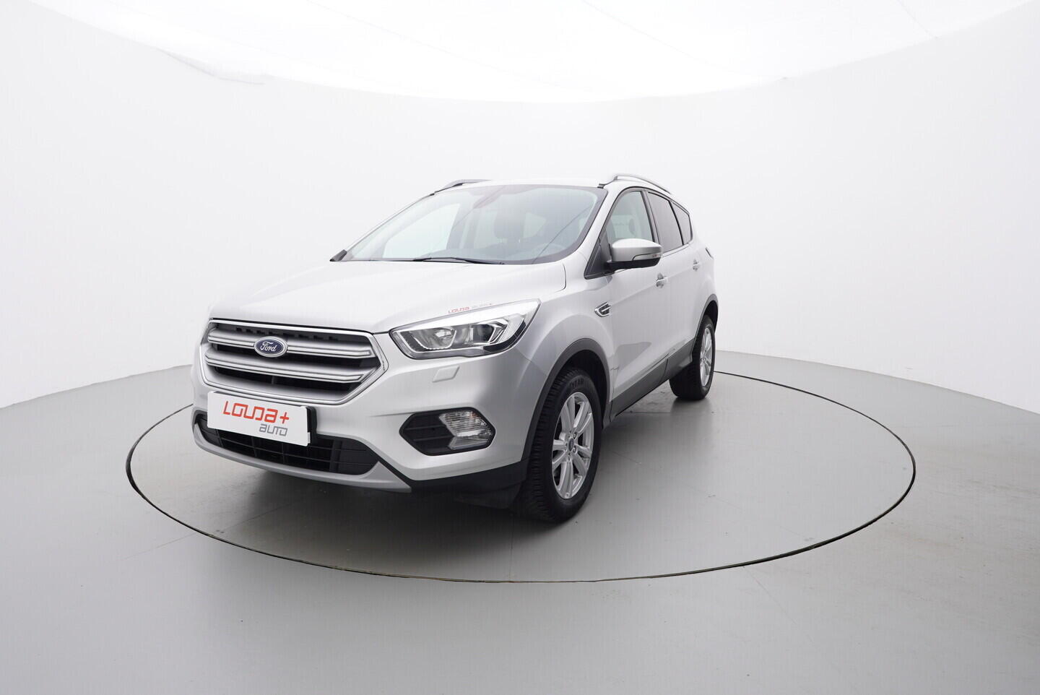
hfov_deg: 77.3
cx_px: 520
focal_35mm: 22
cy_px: 348
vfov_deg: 56.2
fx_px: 650
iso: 200
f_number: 5
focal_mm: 15
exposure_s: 1/80
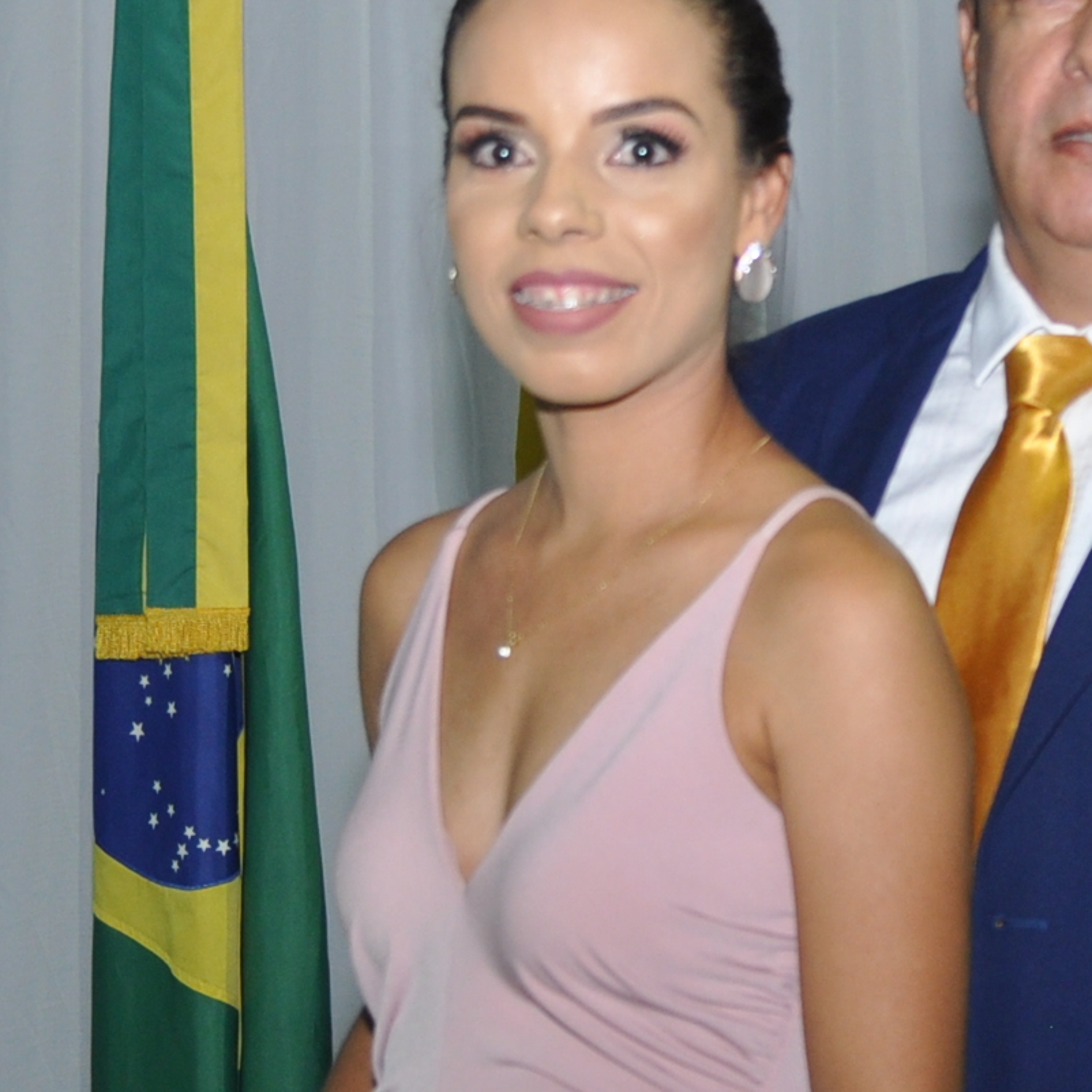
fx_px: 4747
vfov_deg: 13.1
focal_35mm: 133
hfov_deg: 13.1
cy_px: 706
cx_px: 864
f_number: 4
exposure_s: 1/60
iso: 400
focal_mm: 26
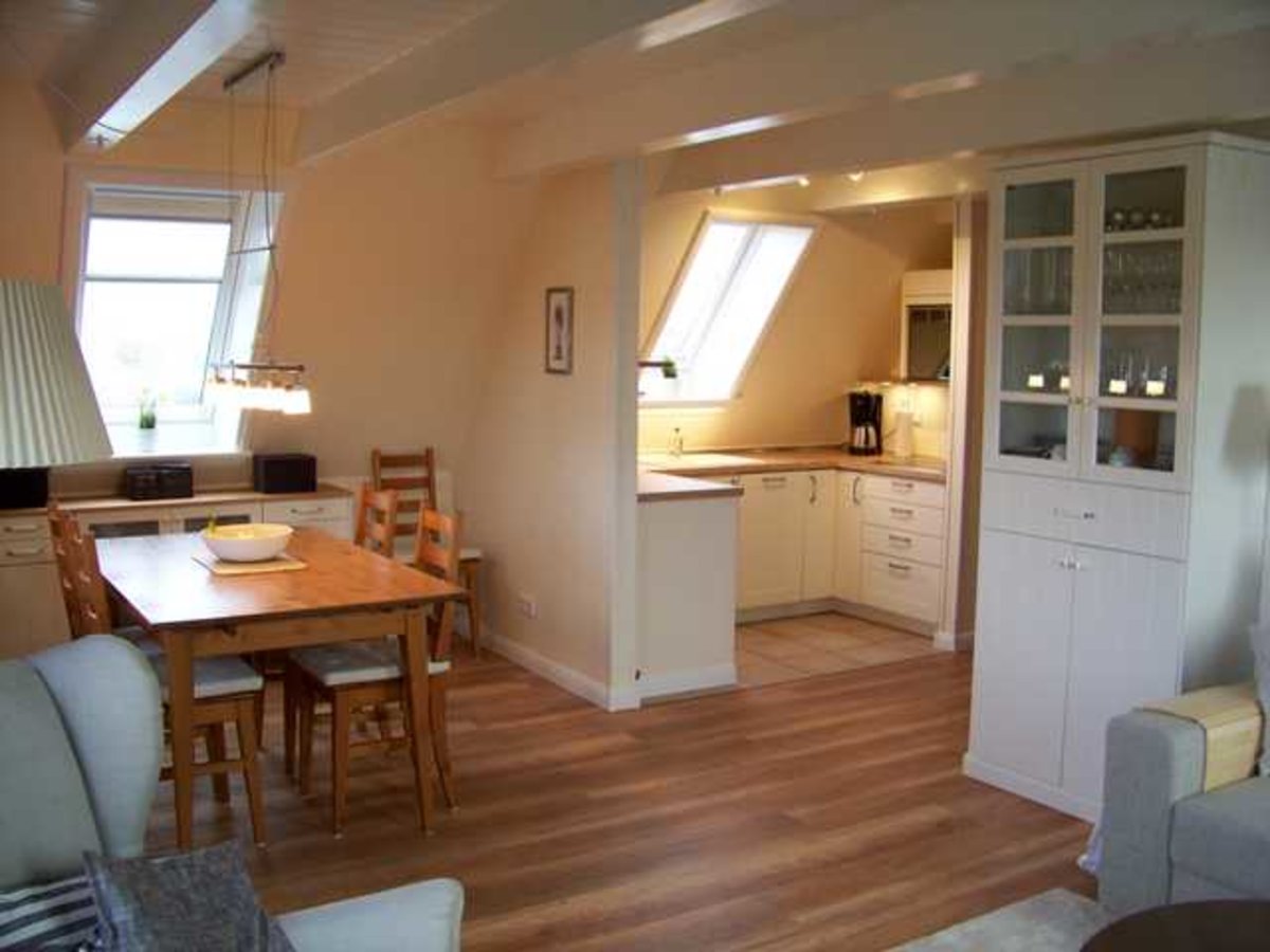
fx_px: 1211
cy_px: 476
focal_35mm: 33
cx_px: 635
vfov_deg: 42.9
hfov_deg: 55.4
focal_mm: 5.85
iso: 125
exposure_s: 1/30
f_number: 2.8
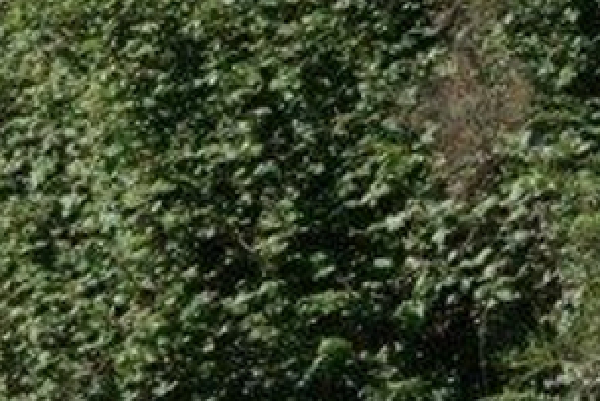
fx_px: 18441
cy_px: 1022
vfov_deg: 1.2
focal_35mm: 1106
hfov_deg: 1.9
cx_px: -967
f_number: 8
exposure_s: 1/1600
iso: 800
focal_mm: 210
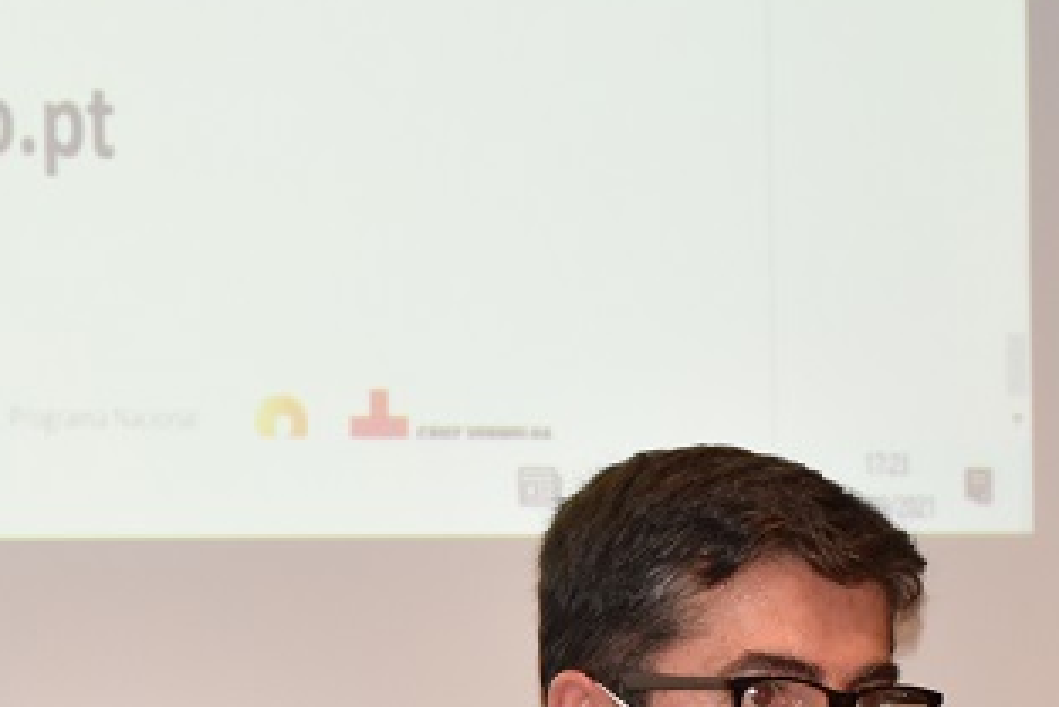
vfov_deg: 4.3
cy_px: 1079
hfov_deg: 6.5
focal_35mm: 316
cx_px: 538
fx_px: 9300
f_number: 5
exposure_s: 1/60
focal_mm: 66
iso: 1250
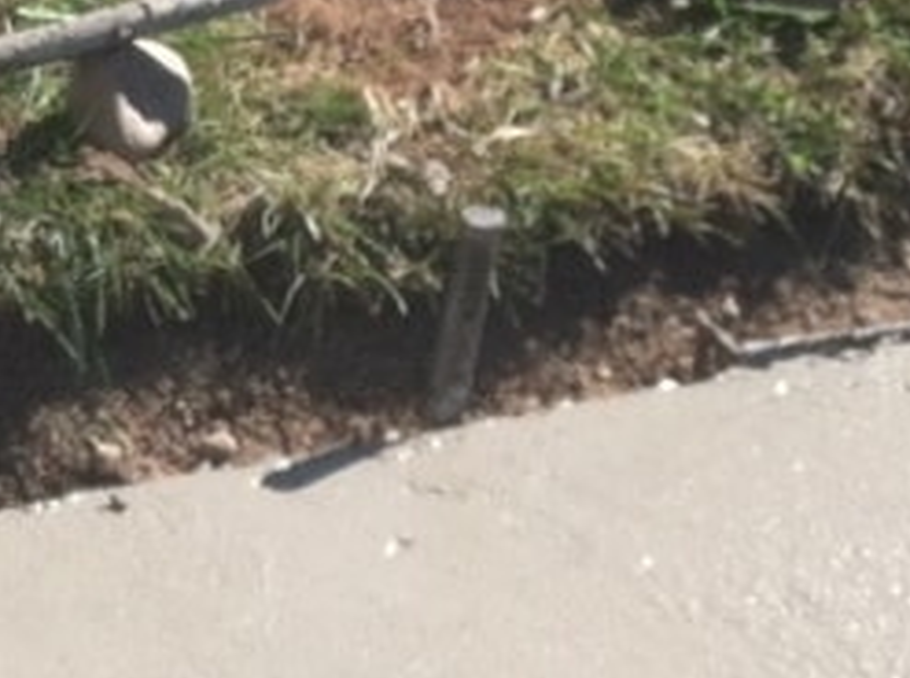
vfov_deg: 7.7
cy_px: -247
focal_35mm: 190
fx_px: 4983
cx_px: -672
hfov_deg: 9.9
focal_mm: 3.85
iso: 80
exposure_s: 1/612
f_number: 2.8
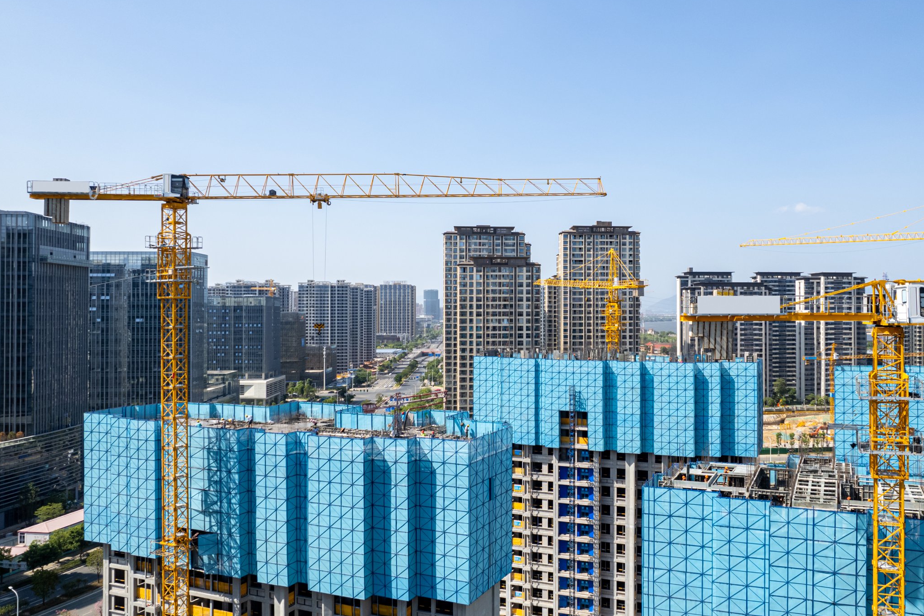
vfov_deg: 47.9
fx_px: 693
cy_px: 328
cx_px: 533
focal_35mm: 27
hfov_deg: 67.0
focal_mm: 8.38
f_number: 2.8
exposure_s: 1/1600
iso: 100
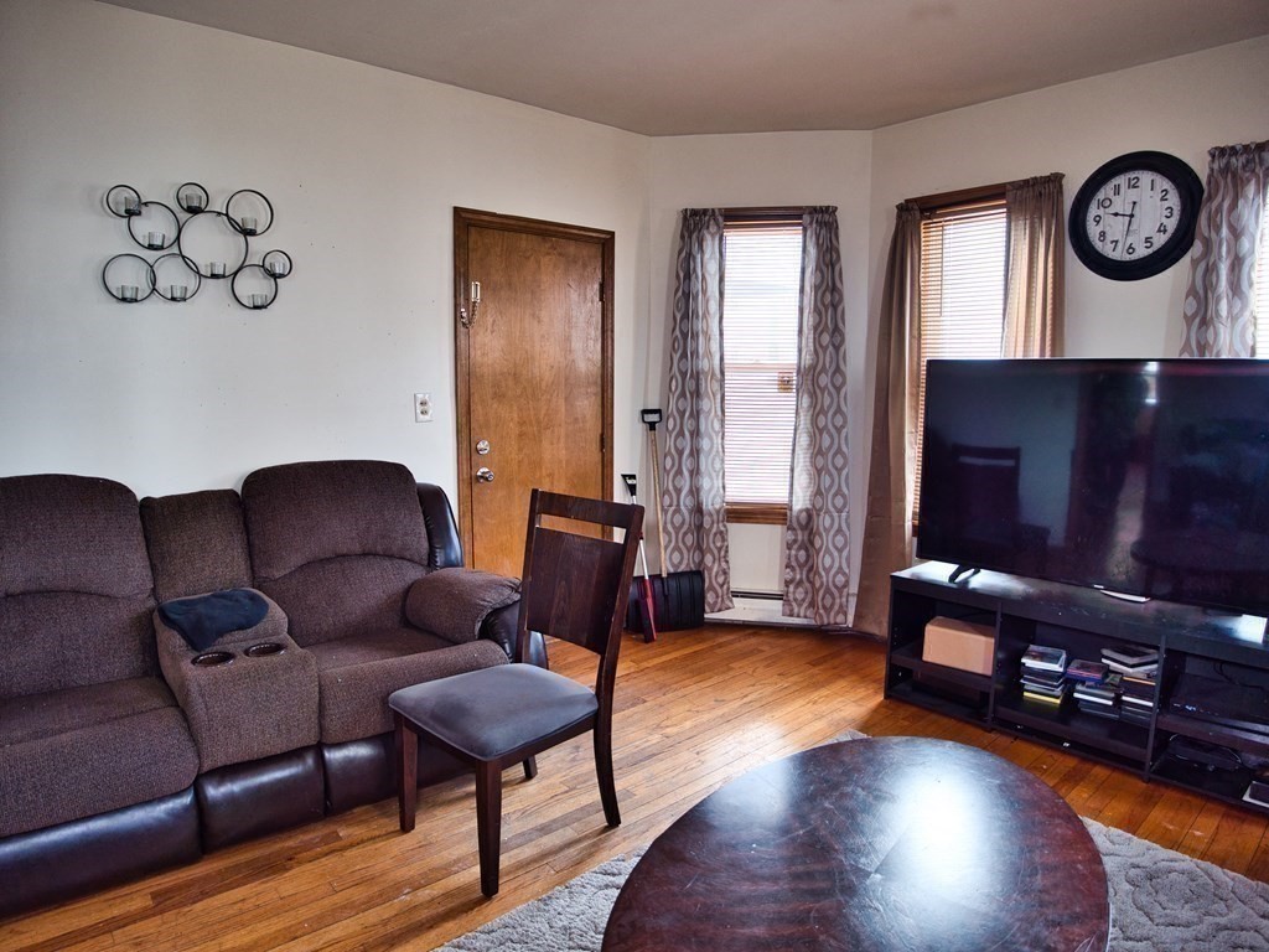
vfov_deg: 66.0
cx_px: 634
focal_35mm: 20
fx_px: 733
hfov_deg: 81.7
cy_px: 476
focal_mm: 10
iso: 200
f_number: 2
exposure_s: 1/125
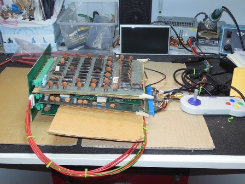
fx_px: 269
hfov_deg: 49.0
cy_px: 92
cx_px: 122
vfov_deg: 37.7
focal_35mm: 38
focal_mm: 6.8
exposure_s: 1/30
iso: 200
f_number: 3.6
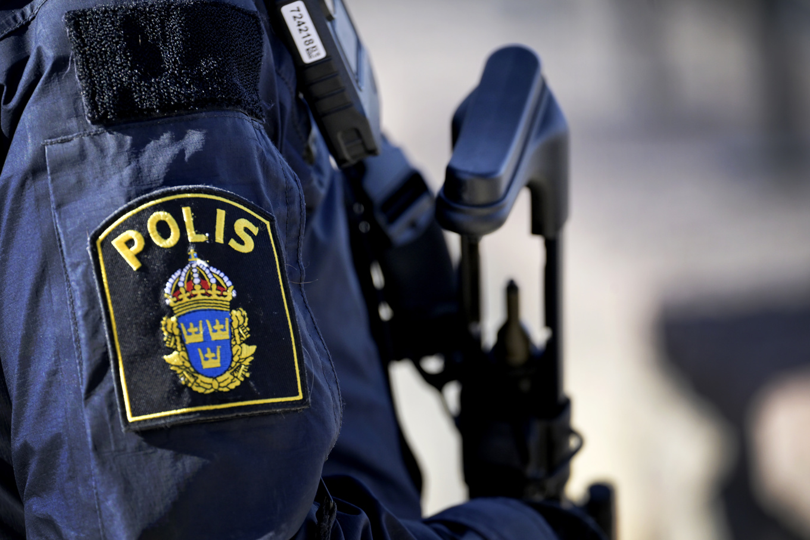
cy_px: 270
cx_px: 405
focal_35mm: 320
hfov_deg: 6.4
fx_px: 7198
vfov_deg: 4.3
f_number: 5.3
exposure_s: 1/1000
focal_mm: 320
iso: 1000
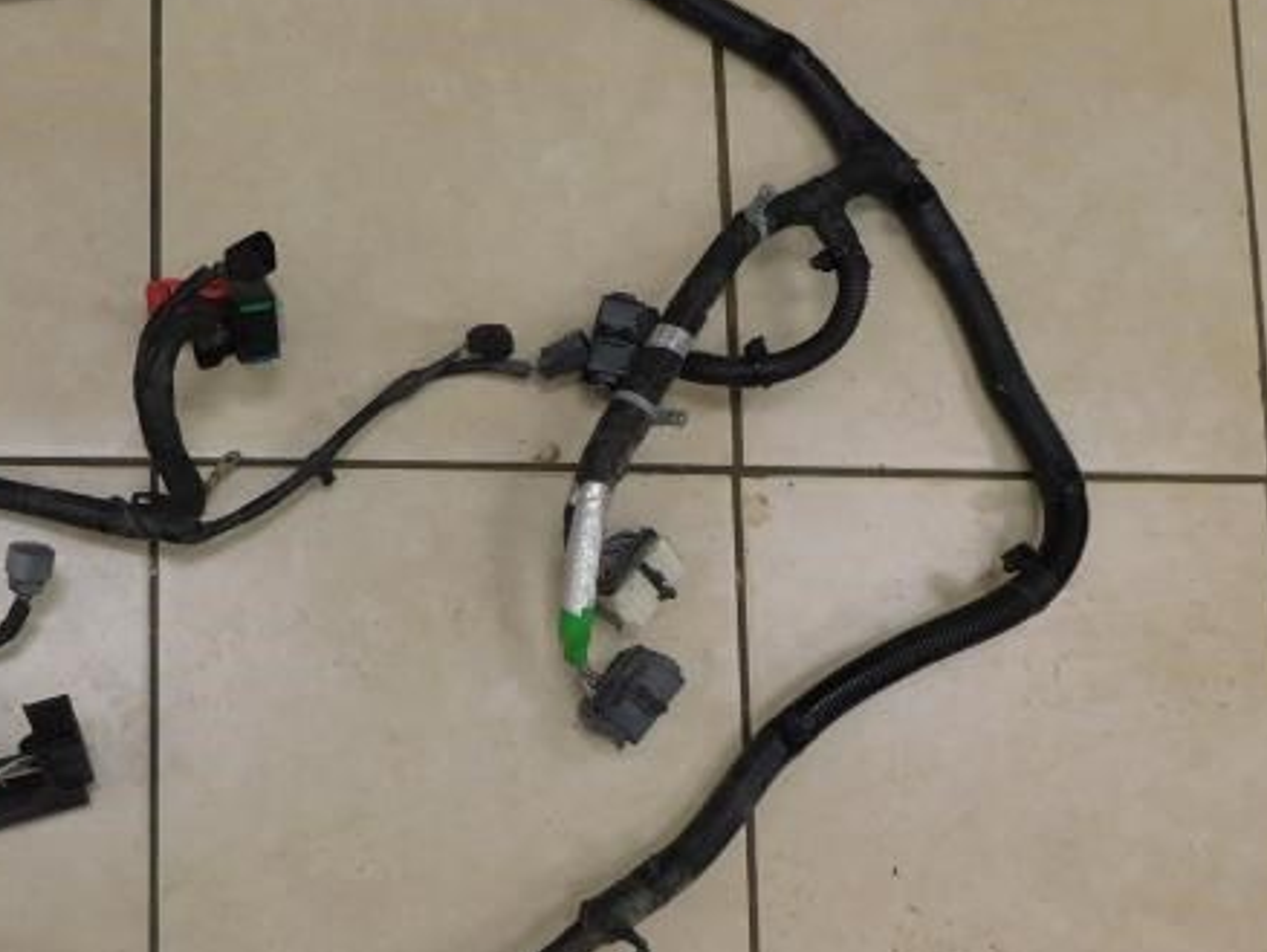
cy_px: 683
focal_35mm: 42
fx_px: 1538
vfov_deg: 33.9
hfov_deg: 43.1
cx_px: 286
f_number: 3
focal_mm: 4
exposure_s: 1/40
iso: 125
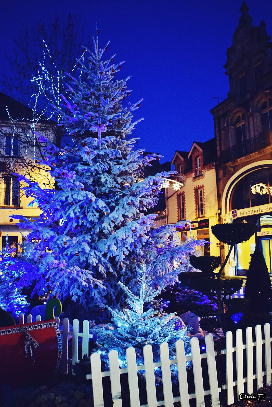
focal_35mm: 34
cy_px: 204
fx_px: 391
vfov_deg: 55.1
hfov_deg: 38.4
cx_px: 136
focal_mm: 23
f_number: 3.8
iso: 5600
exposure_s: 1/60
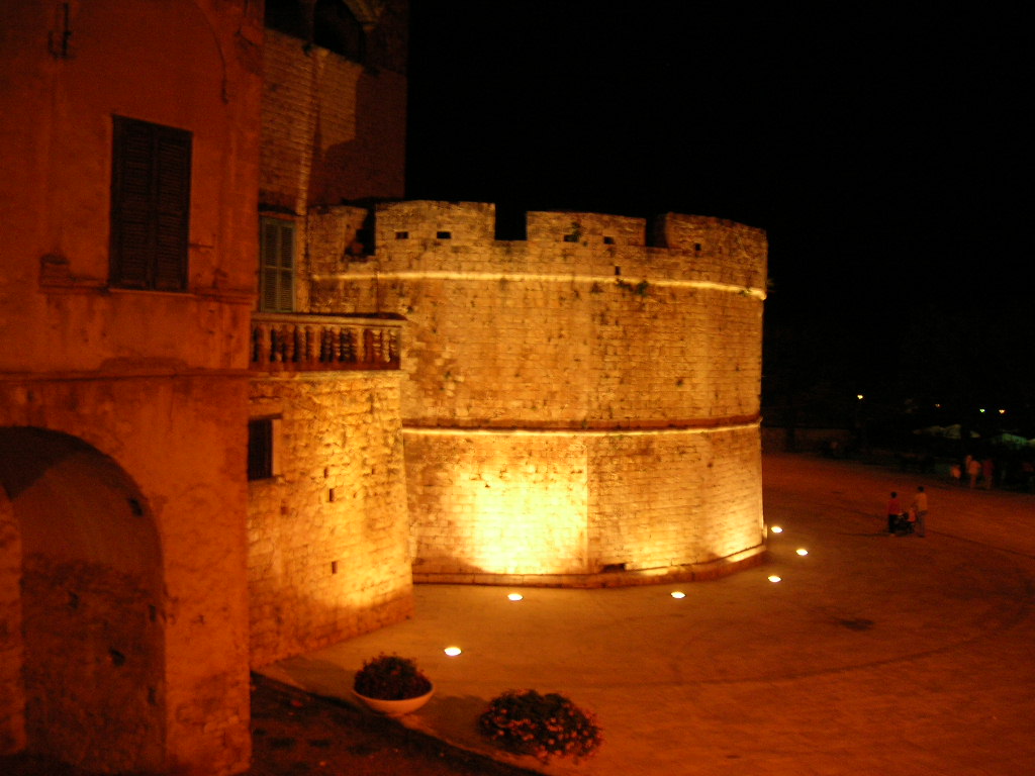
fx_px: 1017
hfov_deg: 54.0
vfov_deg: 41.8
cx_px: 518
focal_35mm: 34
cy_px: 388
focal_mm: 5.7
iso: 112
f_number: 2.9
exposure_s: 1/4
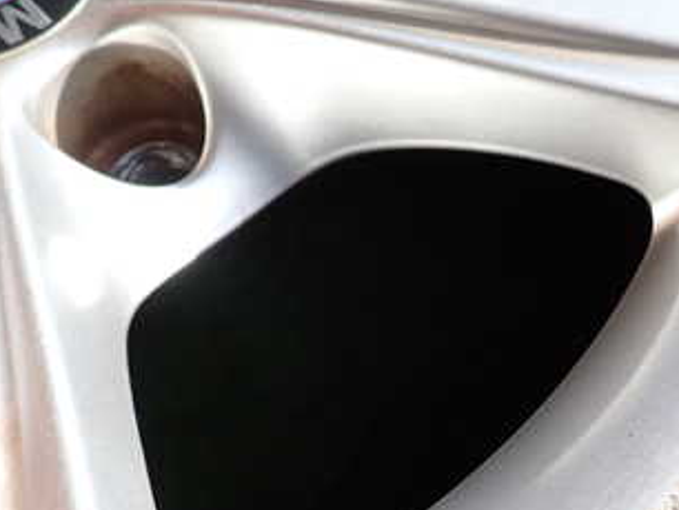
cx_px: 617
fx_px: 962
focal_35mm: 49
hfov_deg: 36.4
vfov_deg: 28.9
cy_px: 421
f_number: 2.8
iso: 100
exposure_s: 1/320
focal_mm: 4.5
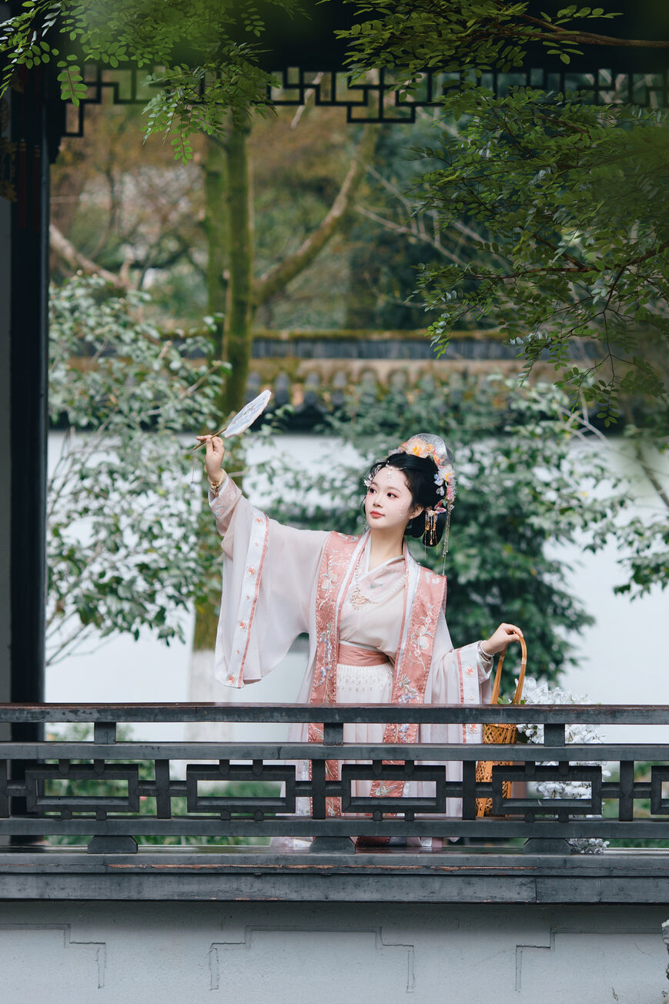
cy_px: 493
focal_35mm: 185
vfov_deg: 11.1
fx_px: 5158
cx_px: 425
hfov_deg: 7.4
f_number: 3.5
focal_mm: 135
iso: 400
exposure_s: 1/250
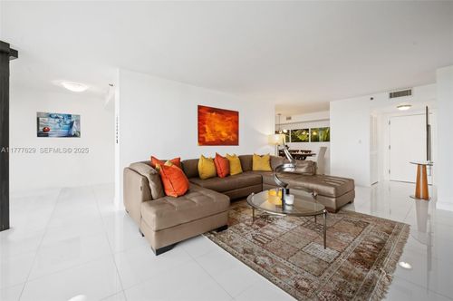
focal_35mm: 14
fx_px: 176
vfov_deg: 81.0
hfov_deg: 104.3
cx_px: 226
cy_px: 150
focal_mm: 14
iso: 200
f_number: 8
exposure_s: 1/5
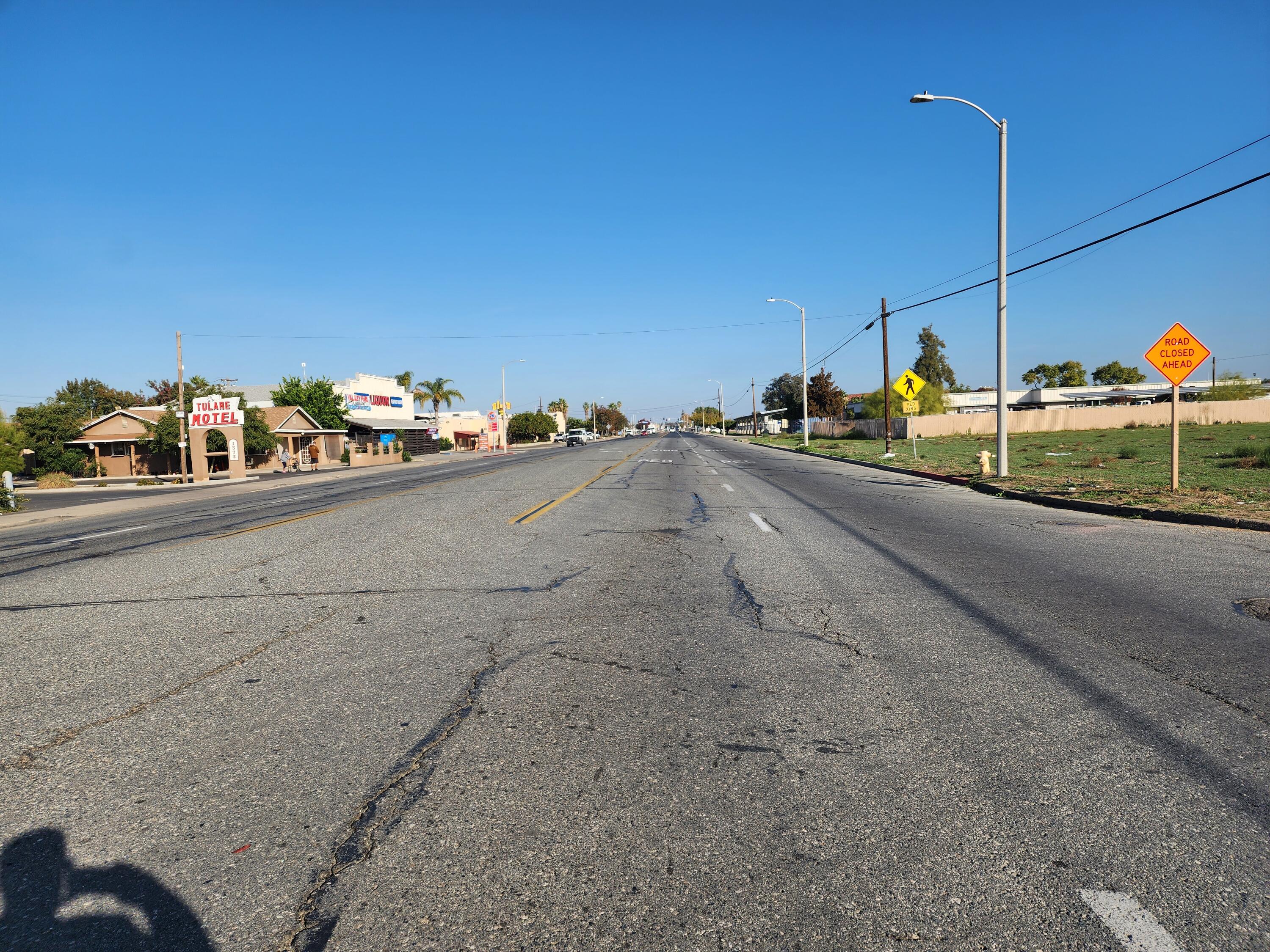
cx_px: 635
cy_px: 476
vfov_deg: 58.9
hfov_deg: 73.9
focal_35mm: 23
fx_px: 844
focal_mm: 6.4
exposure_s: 1/1105
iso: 12
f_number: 1.8
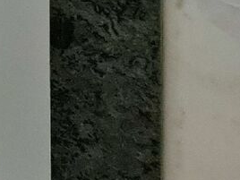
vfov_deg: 12.1
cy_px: -274
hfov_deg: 12.5
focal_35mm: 93
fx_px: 645
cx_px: -427
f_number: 2.2
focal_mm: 2.2
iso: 400
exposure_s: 1/30
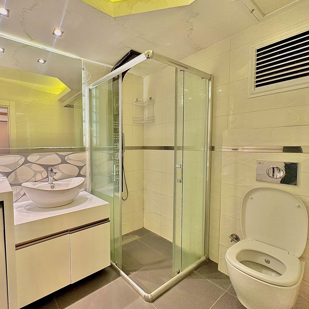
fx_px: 172
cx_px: 102
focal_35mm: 17
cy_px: 154
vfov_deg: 84.0
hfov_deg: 81.0
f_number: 2.2
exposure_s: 1/100
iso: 250
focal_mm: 2.22
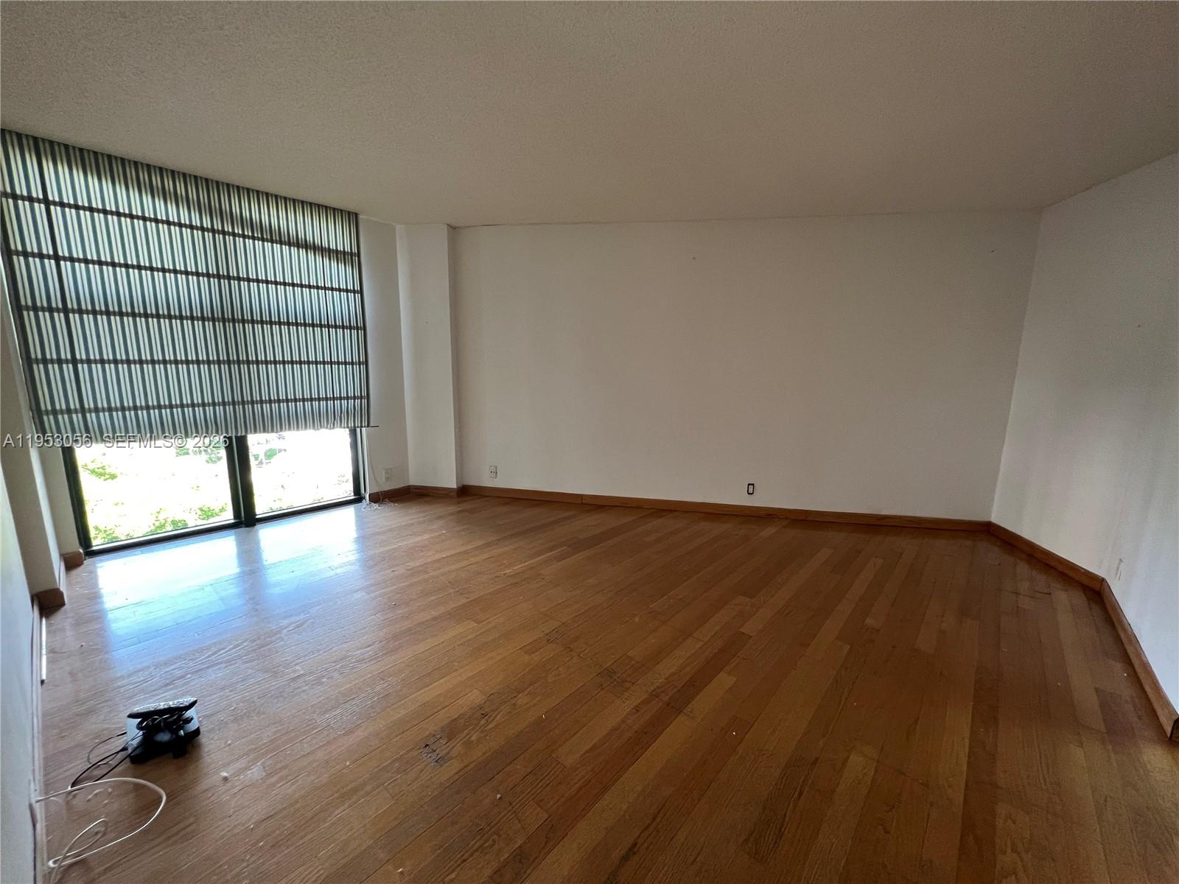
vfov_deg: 89.9
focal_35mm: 13
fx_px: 443
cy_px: 442
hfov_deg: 106.2
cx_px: 590
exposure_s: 1/60
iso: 250
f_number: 1.8
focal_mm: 1.57
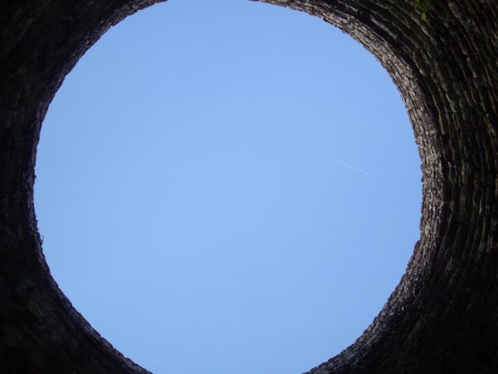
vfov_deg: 38.7
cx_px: 249
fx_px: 532
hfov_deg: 50.1
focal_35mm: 37
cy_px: 187
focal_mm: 6.2
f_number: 2.8
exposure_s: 1/250
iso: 80
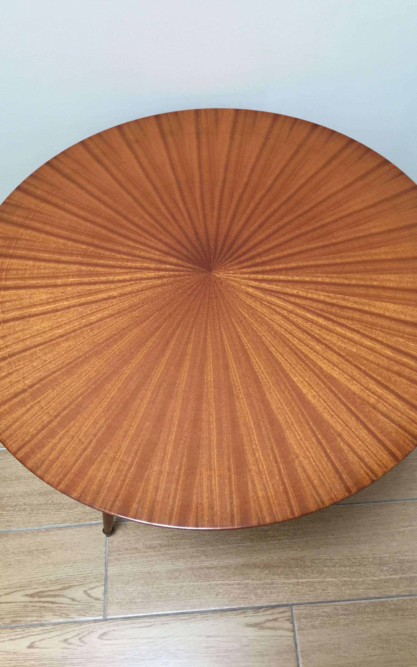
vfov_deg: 61.2
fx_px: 564
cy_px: 335
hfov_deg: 40.6
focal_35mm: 31
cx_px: 208
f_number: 2.2
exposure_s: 1/33
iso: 125
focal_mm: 4.15
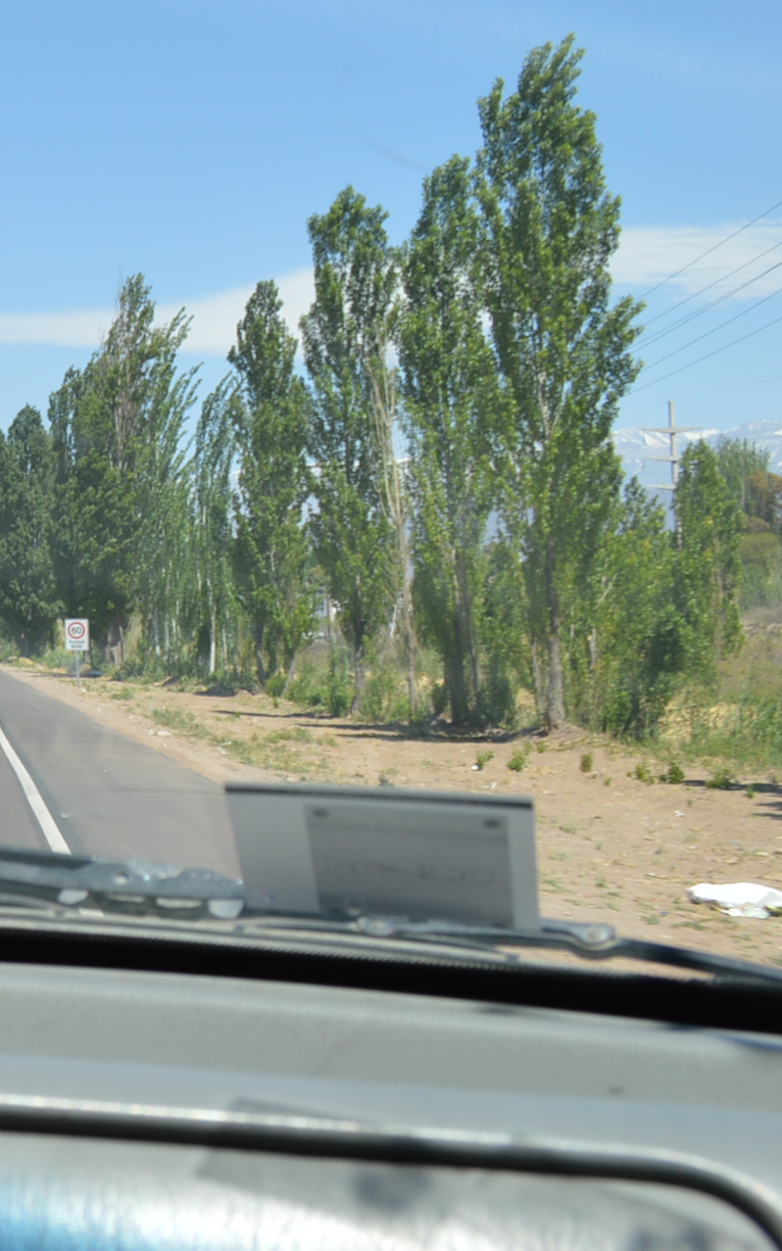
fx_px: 2557
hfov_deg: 14.6
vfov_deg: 27.4
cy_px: 486
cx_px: -749
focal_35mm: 75
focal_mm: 20
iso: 100
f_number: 7.1
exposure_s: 1/200
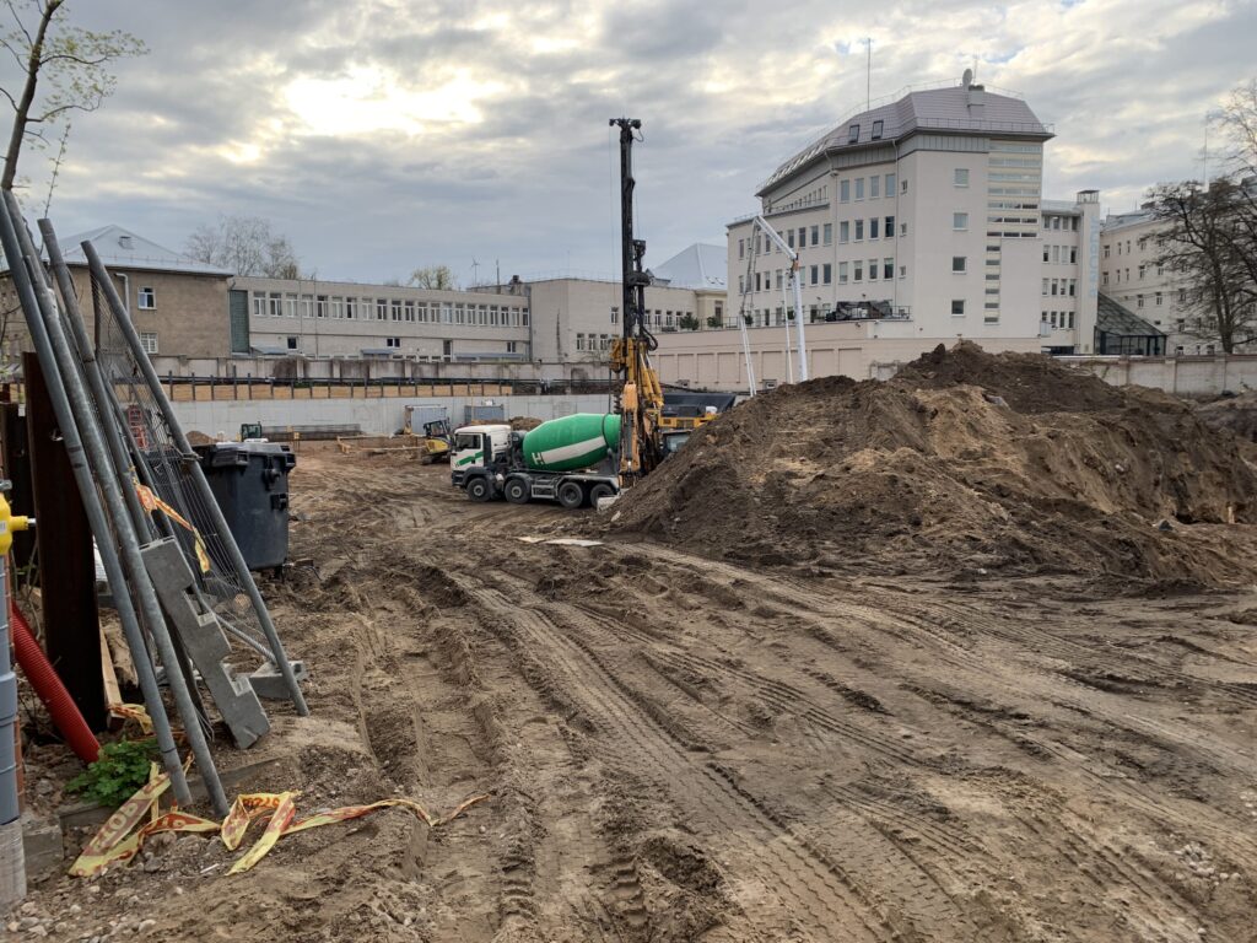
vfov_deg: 53.1
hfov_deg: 67.3
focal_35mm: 26
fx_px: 944
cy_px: 472
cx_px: 628
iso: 25
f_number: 1.8
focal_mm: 4.25
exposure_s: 1/389
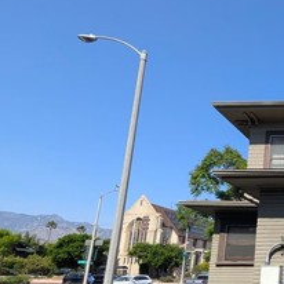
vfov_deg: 48.5
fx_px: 306
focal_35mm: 33
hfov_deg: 33.1
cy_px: 201
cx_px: 386
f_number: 1.7
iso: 66
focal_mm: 2.02
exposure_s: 1/3077
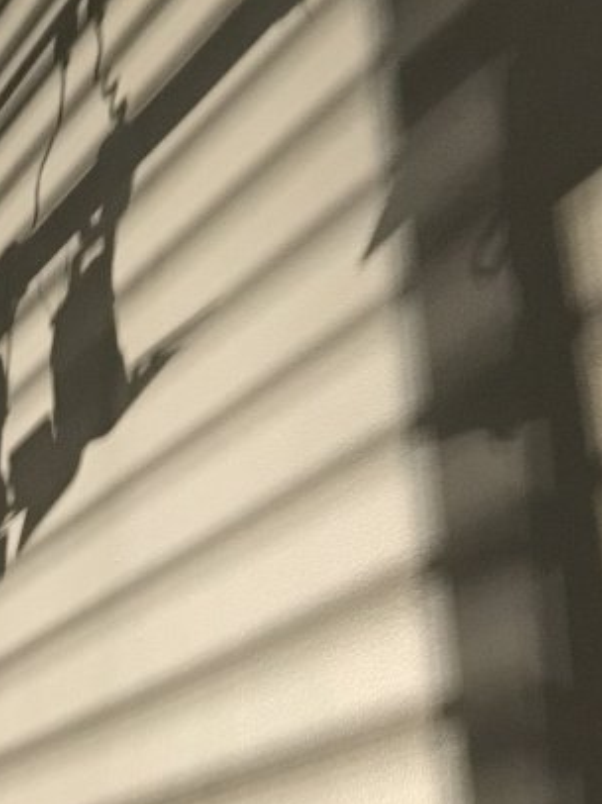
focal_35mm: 86
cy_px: 358
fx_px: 1996
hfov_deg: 17.1
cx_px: 205
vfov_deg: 22.8
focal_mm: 6.6
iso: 500
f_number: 2.8
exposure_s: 1/60
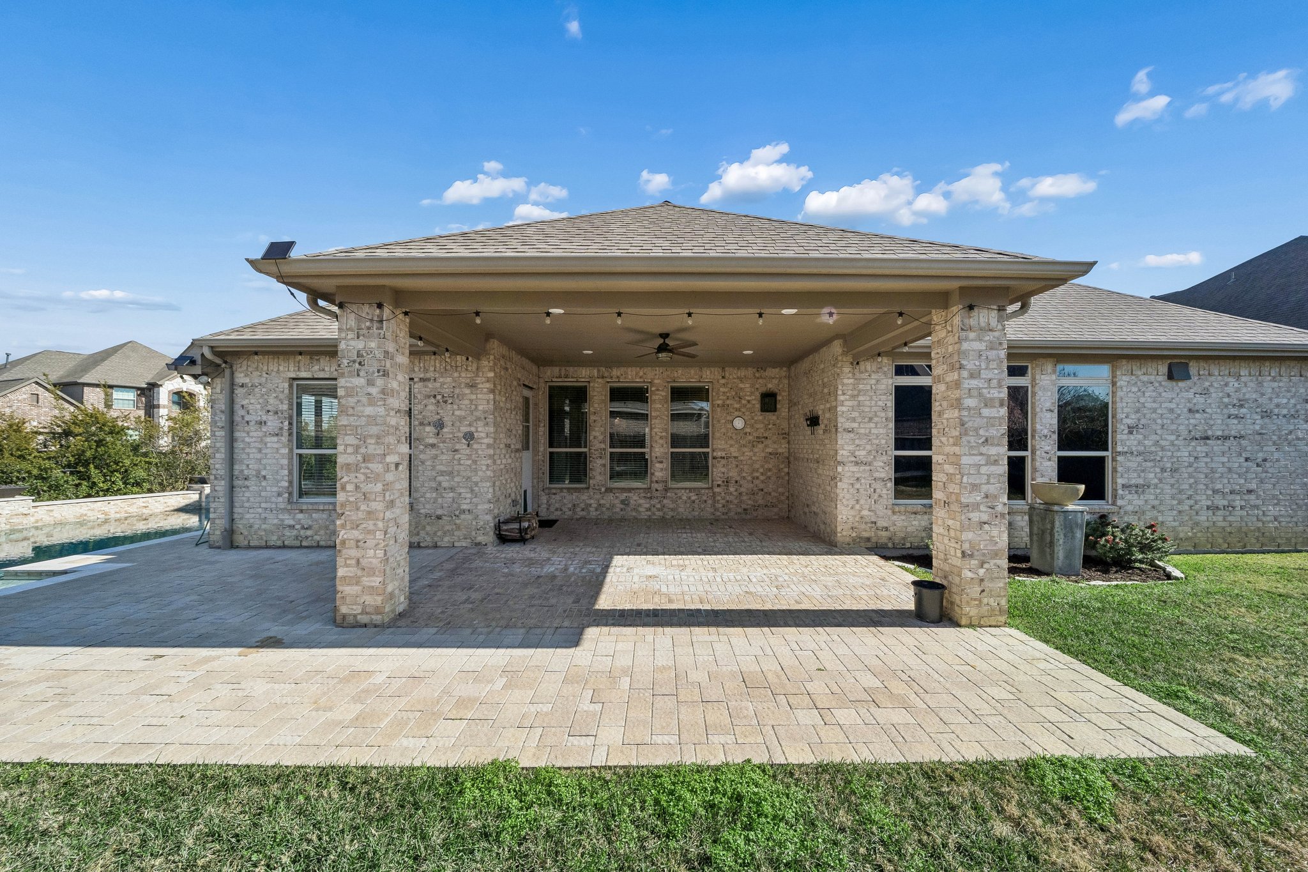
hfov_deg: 112.6
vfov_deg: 90.0
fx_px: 436
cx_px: 654
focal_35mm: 12
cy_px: 436
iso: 640
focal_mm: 12
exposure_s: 1/2500
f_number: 8
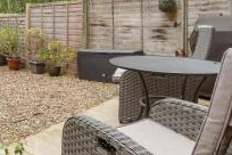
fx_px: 226
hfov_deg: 50.3
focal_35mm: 35
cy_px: 23
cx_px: 39
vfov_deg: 36.1
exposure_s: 1/30
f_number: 8
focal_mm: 10
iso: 160
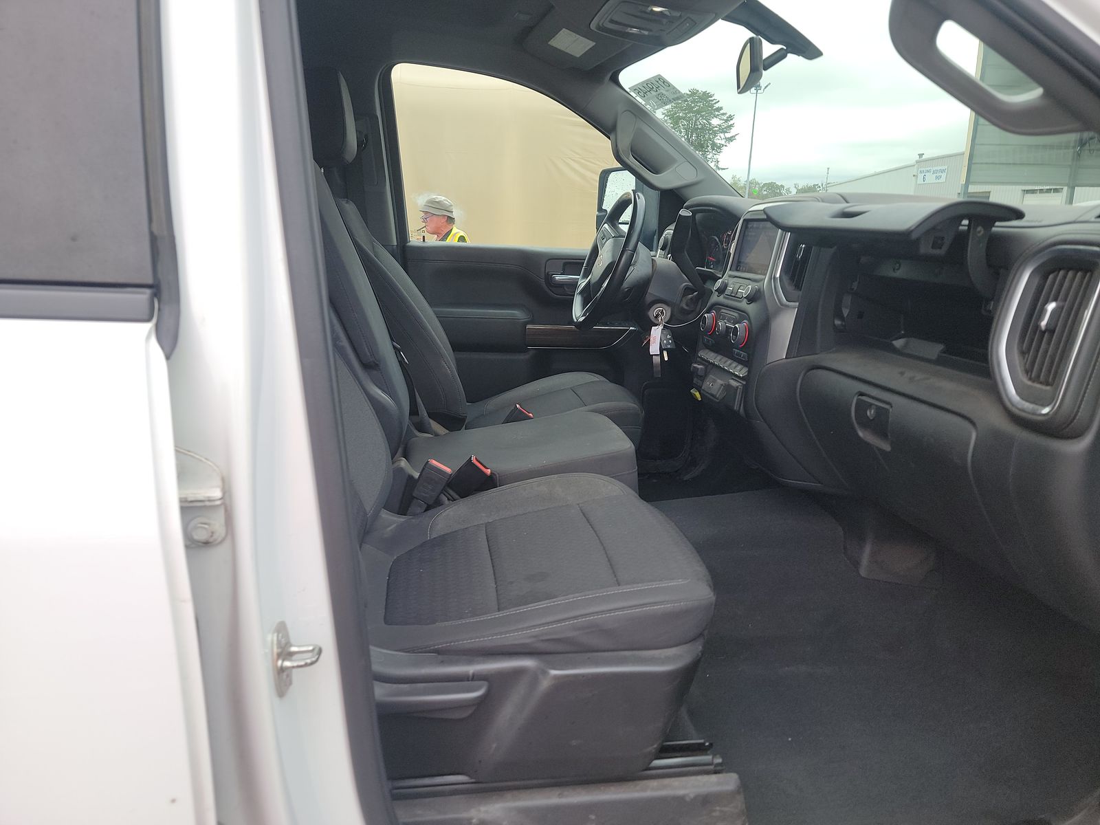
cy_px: 412
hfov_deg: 71.6
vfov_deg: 56.8
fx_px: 763
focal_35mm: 24
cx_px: 550
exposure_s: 1/119
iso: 70
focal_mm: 6.7
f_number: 1.8
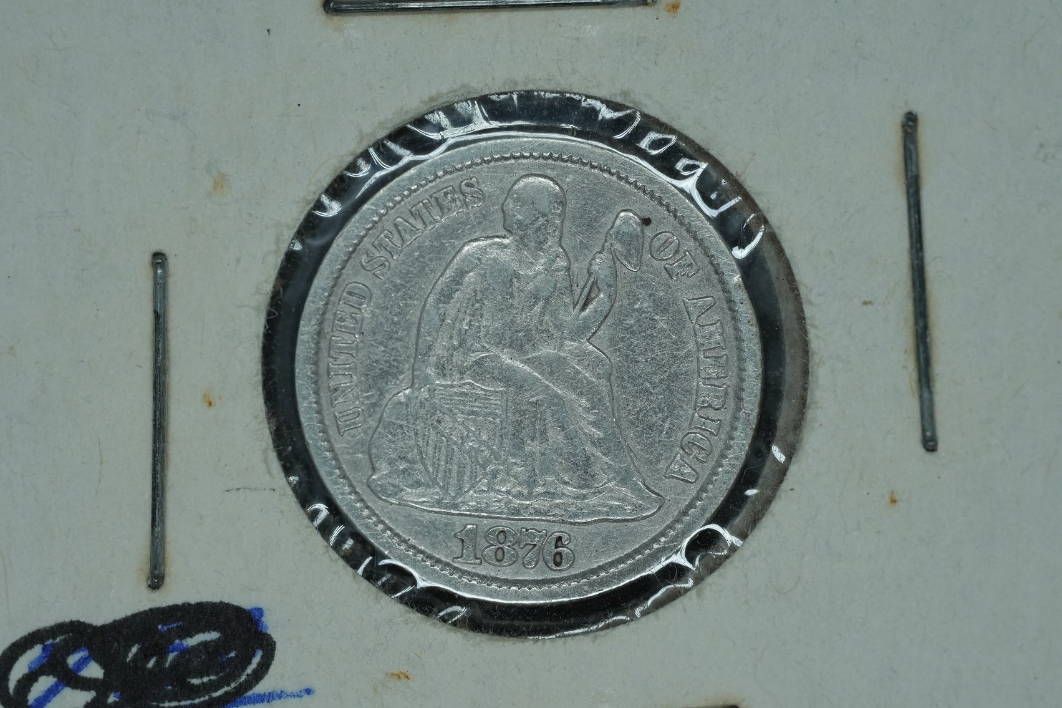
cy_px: 354
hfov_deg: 19.5
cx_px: 531
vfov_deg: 13.0
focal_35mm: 105
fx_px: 3097
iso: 1600
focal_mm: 105
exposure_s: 1/400
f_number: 6.3
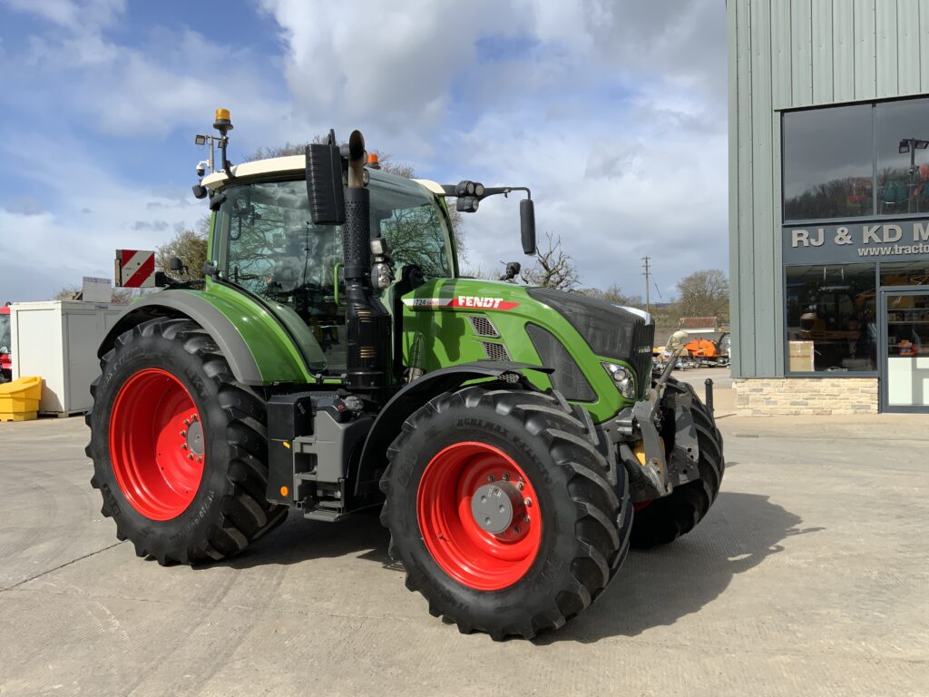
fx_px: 778
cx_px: 464
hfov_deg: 61.7
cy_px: 348
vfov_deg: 48.2
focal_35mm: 29
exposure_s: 1/1984
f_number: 1.8
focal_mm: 3
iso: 16
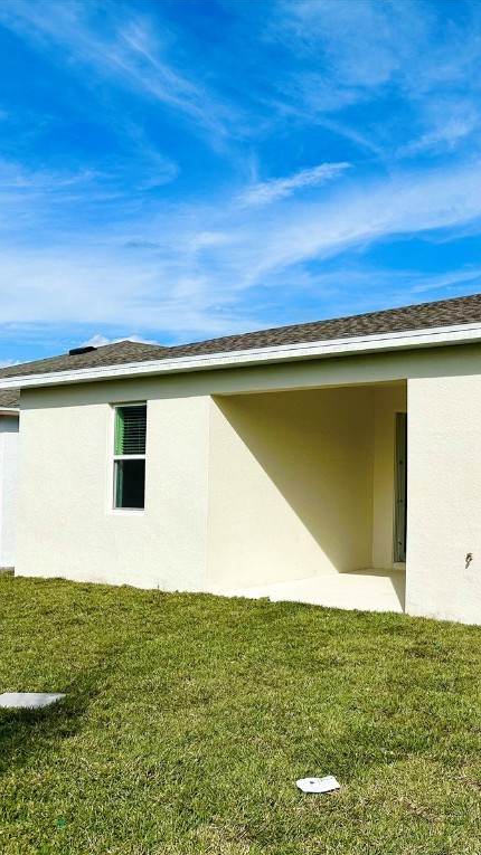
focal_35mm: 35
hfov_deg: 30.1
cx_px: 536
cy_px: 427
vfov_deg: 56.6
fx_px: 794
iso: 80
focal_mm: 6.86
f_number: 1.78
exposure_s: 1/10753
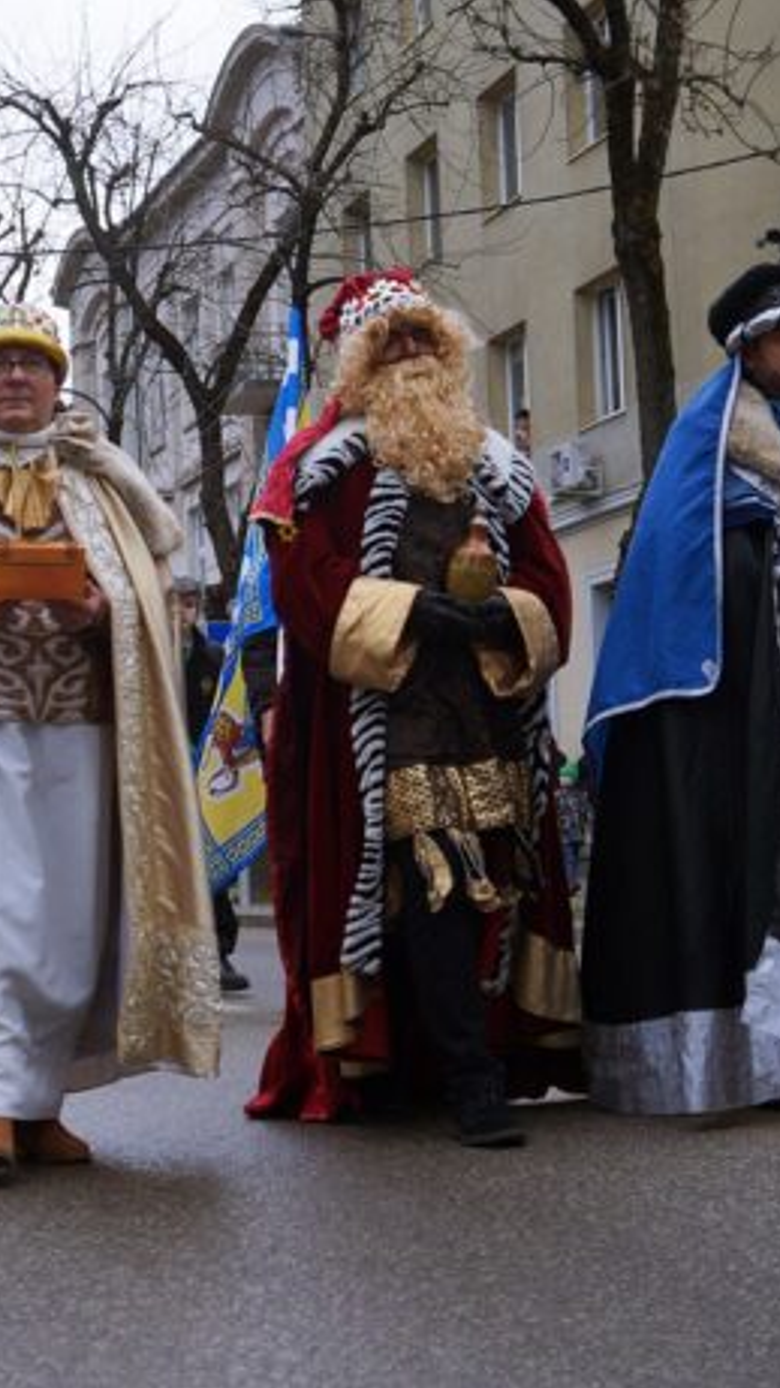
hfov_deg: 17.5
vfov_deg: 30.7
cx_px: 256
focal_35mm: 69
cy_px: 694
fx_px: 2532
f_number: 4
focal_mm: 29
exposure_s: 1/160
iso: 250
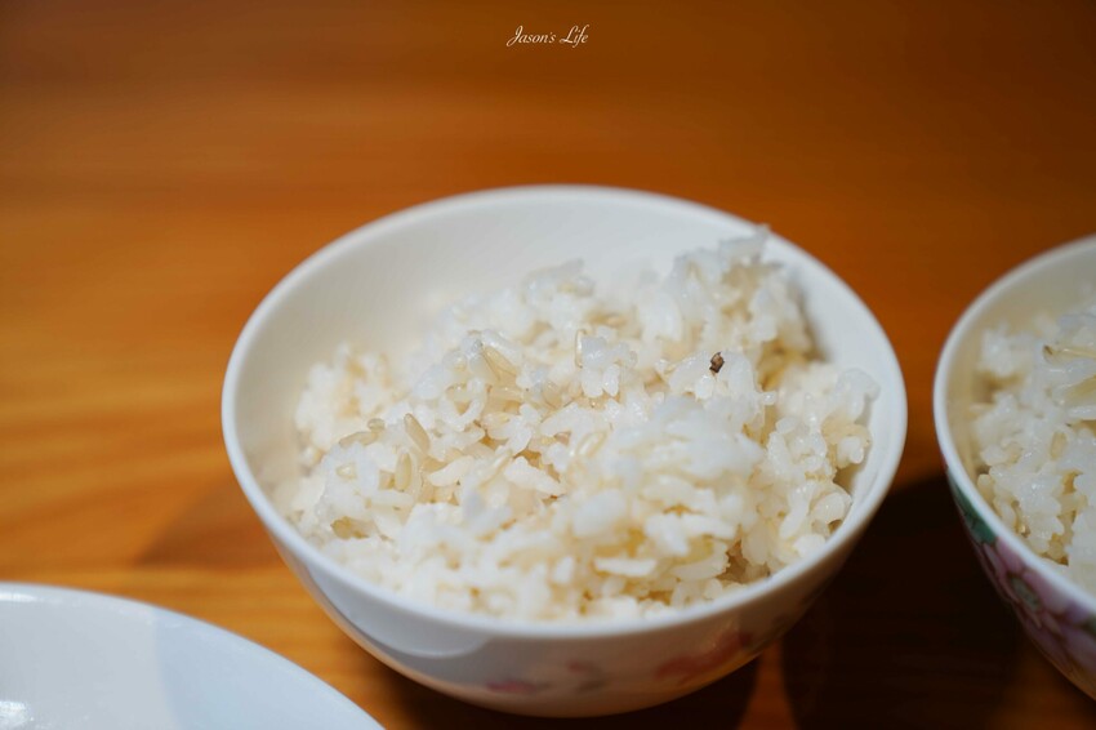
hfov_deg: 28.9
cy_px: 365
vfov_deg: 19.4
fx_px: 2130
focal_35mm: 70
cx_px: 548
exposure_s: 1/100
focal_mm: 70
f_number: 2.8
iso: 100
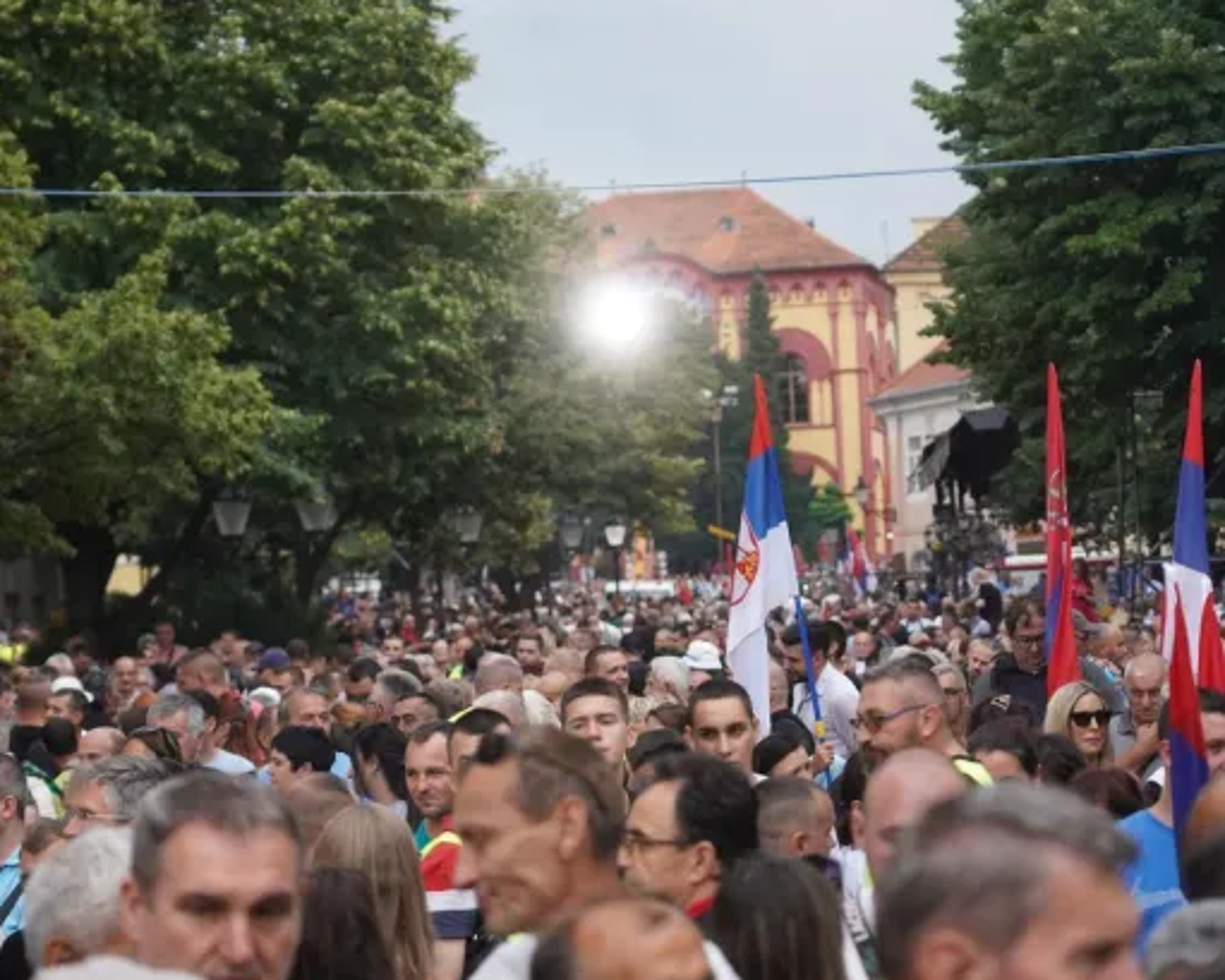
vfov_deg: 15.1
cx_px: 607
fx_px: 3699
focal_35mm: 102
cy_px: 604
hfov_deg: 18.8
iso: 3200
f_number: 4
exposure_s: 1/1600
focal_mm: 73
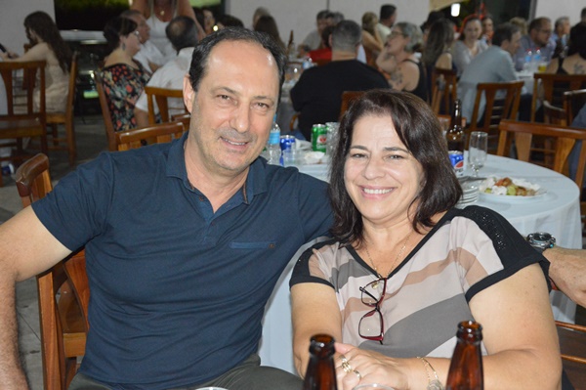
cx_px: 293
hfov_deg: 38.9
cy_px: 195
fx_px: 829
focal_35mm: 51
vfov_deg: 26.4
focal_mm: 34
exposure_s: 1/60
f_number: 4.2
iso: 3200
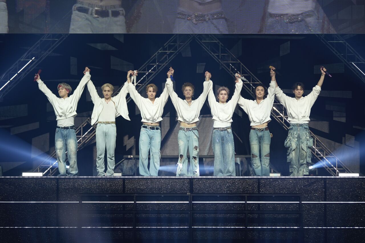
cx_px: 182
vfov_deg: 9.9
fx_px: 1399
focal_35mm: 138
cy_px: 122
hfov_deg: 14.9
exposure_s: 1/500
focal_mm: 138
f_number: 2.8
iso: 200
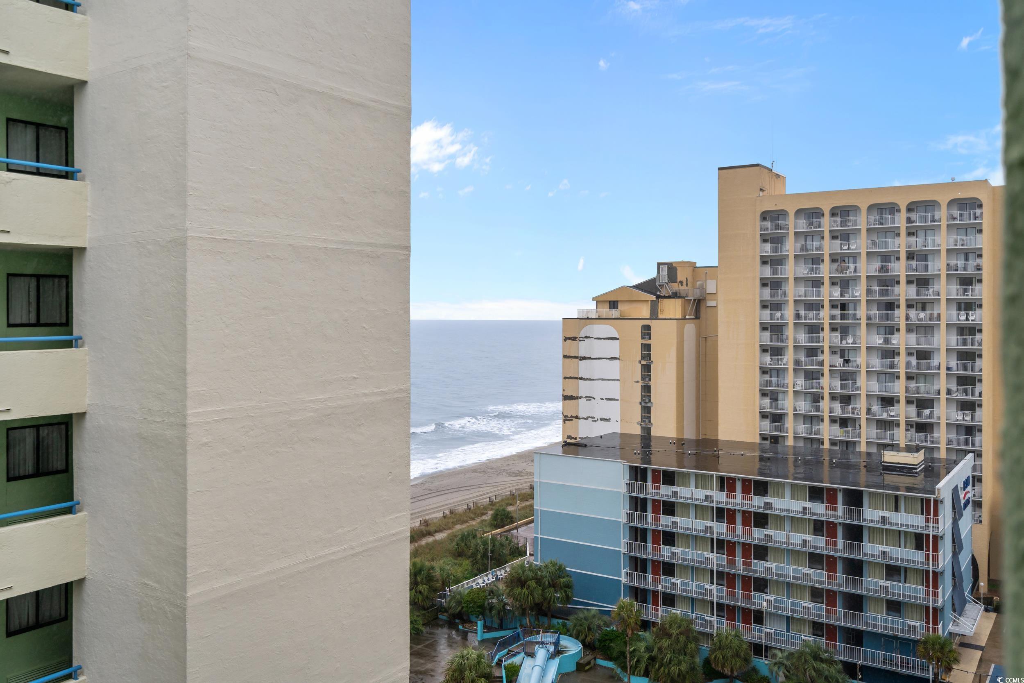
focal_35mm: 31
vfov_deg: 42.3
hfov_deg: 60.3
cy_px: 342
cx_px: 512
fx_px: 882
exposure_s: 1/250
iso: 250
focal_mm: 31
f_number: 8
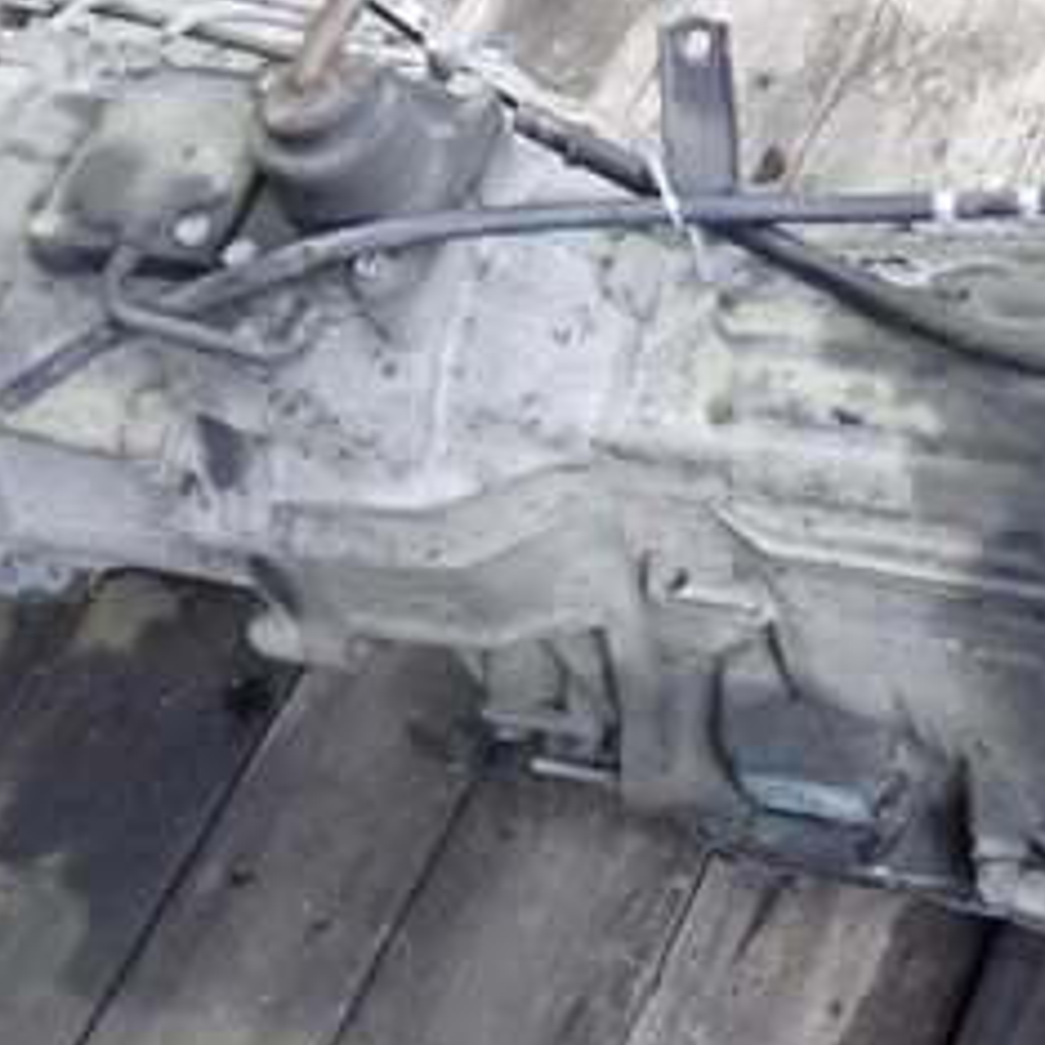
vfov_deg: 18.6
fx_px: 3176
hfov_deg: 18.4
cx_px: 929
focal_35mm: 93
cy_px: 357
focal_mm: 7.31
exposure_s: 1/40
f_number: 2.8
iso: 800
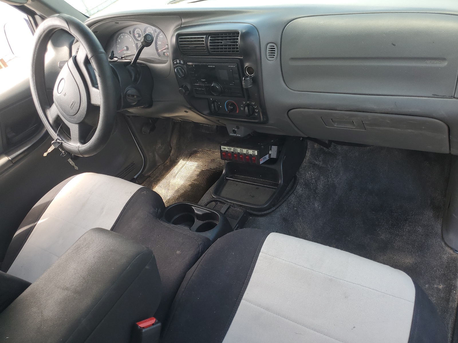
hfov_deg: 67.3
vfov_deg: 53.1
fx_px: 344
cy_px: 172
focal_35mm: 26
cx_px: 229
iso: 50
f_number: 1.5
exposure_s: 1/159
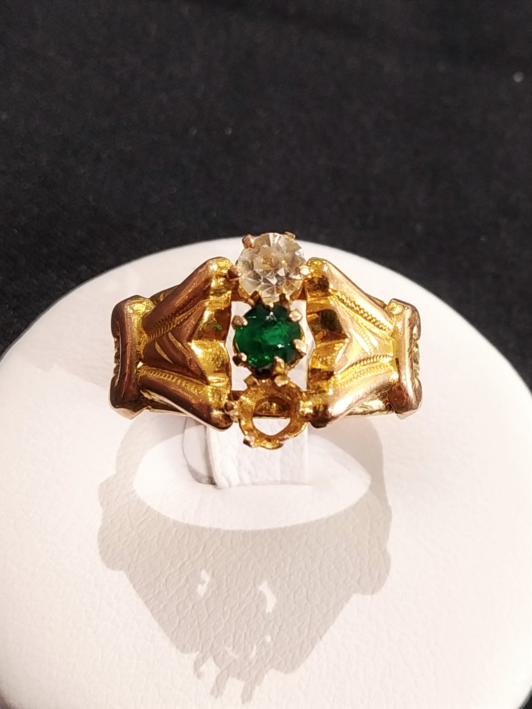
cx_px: 266
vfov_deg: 67.3
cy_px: 354
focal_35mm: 26
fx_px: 533
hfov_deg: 53.1
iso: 125
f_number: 2.2
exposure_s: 1/33
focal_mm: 3.82
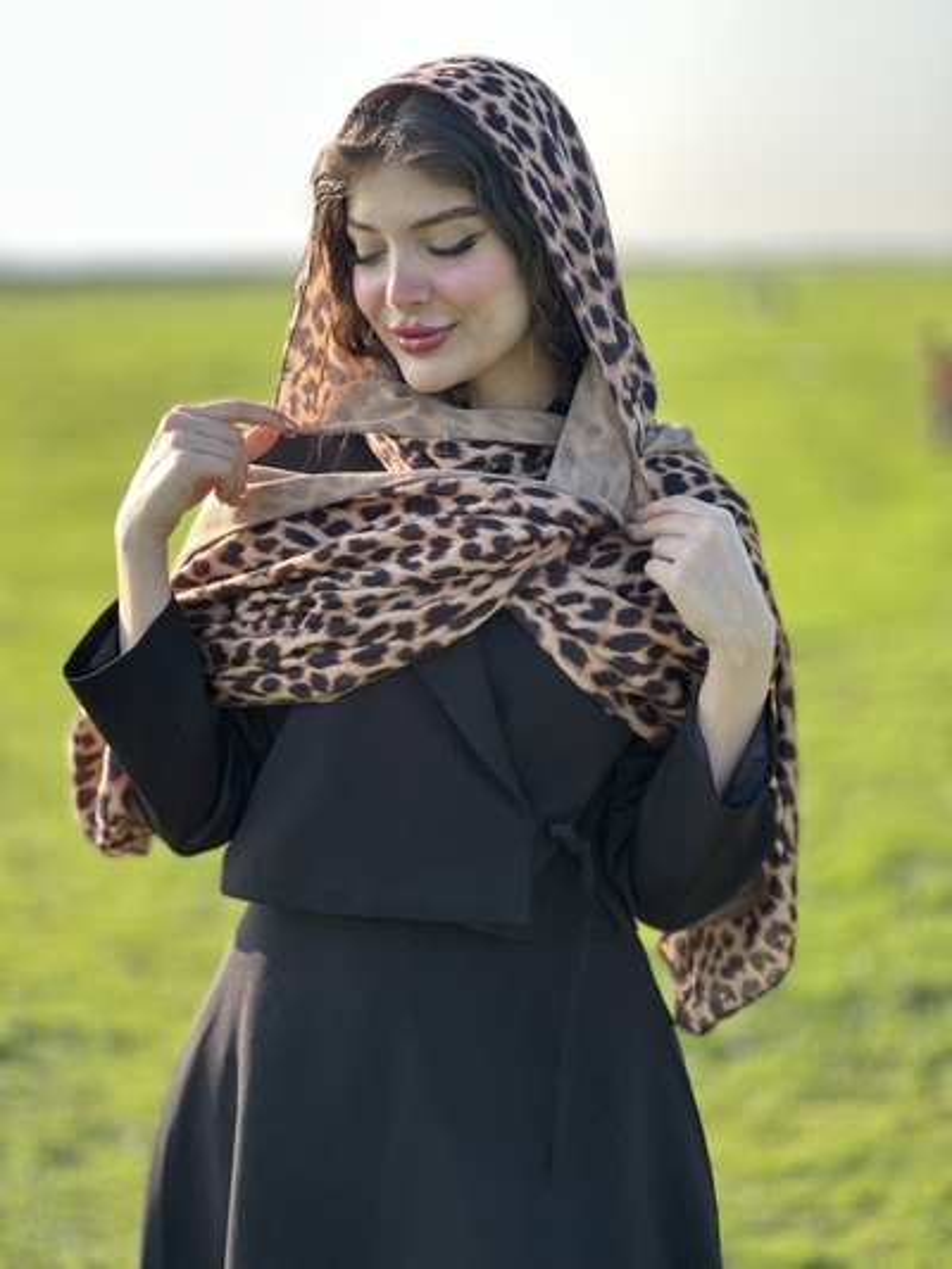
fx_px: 2822
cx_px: 476
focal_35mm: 77
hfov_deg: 19.1
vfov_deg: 25.3
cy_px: 634
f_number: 2.8
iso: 25
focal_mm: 9
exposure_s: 1/121
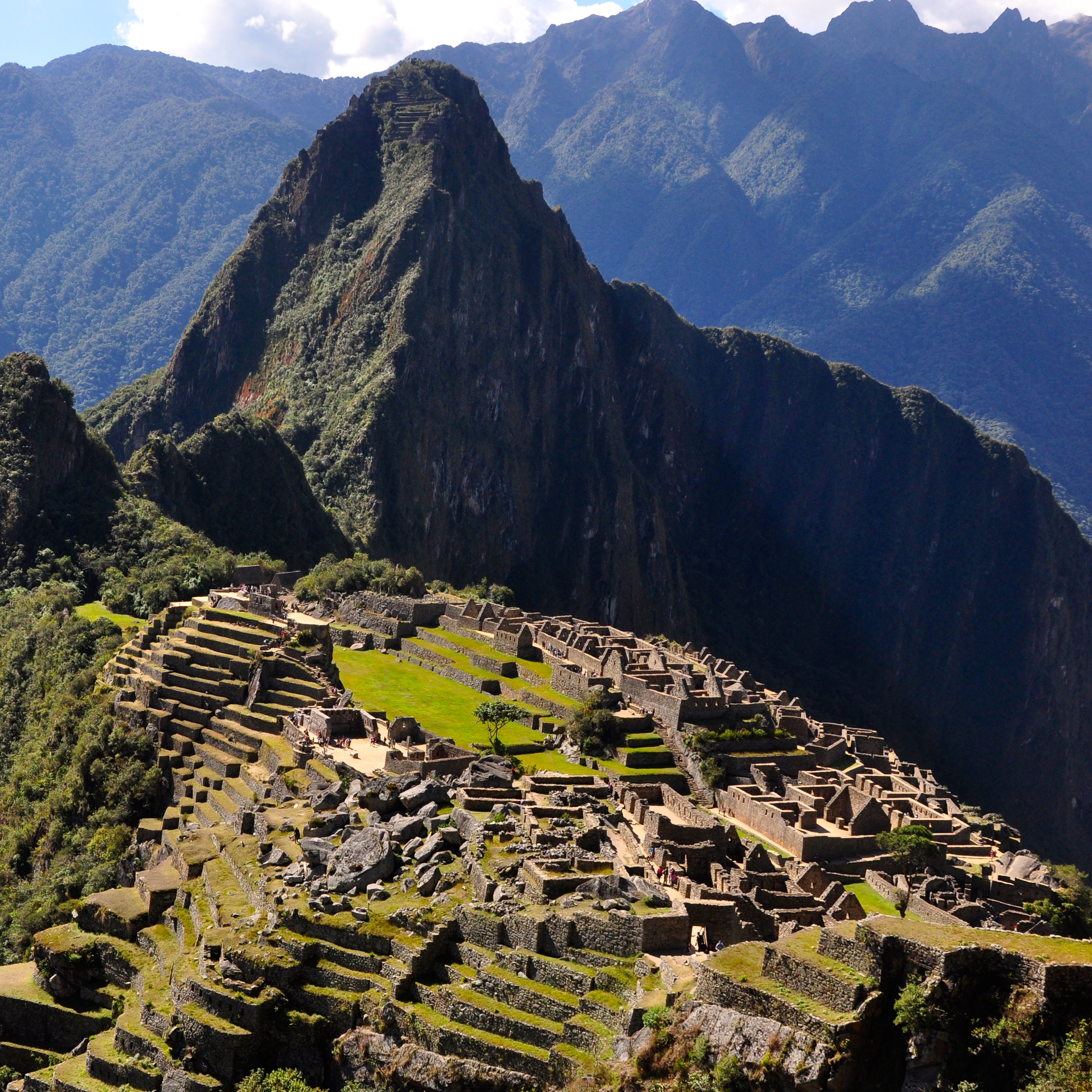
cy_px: 555
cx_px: 363
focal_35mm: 47
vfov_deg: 36.1
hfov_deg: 35.7
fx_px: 1677
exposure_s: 1/400
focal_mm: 24
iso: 400
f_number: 10
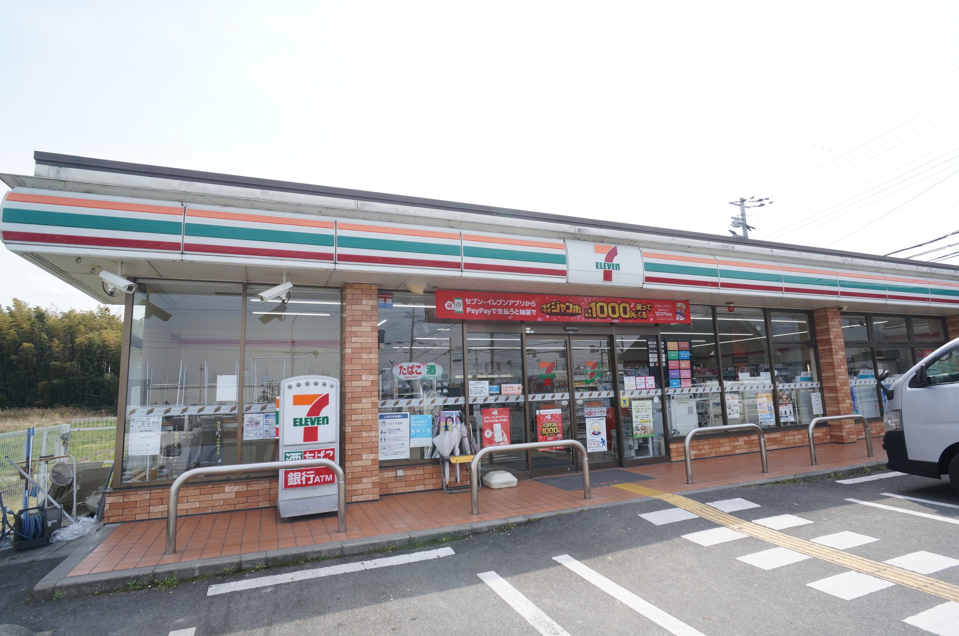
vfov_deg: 53.0
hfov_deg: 73.8
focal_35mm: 24
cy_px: 318
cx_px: 480
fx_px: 638
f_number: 8
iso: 400
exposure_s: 1/500
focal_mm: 16
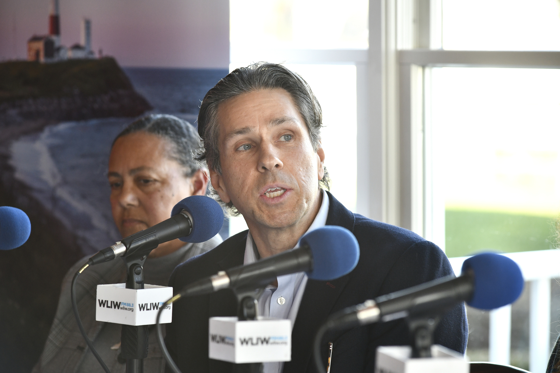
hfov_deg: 13.2
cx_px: 280
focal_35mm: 155
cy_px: 186
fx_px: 2411
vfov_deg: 8.9
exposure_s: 1/200
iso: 1250
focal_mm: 155
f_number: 7.1
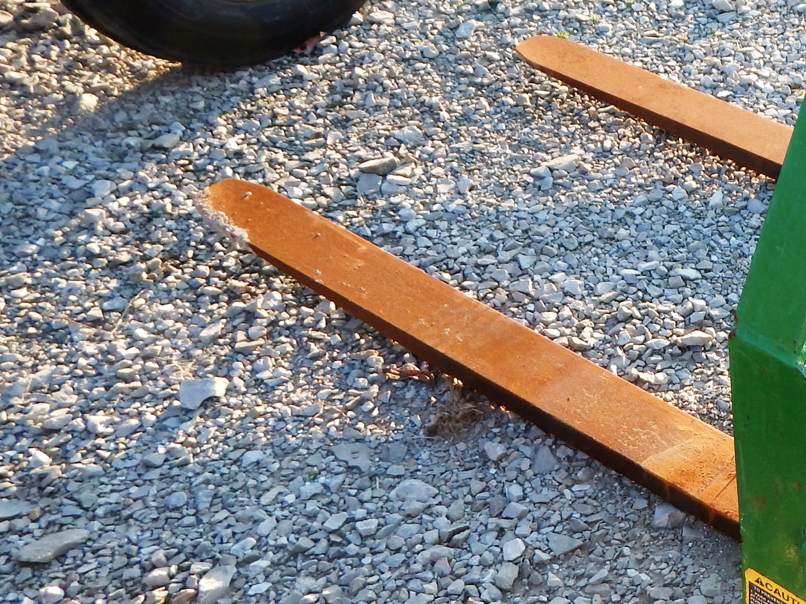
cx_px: 911
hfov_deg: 32.0
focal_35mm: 52
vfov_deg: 28.0
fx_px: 1211
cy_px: 282
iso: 125
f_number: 3
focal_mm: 4
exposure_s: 1/160
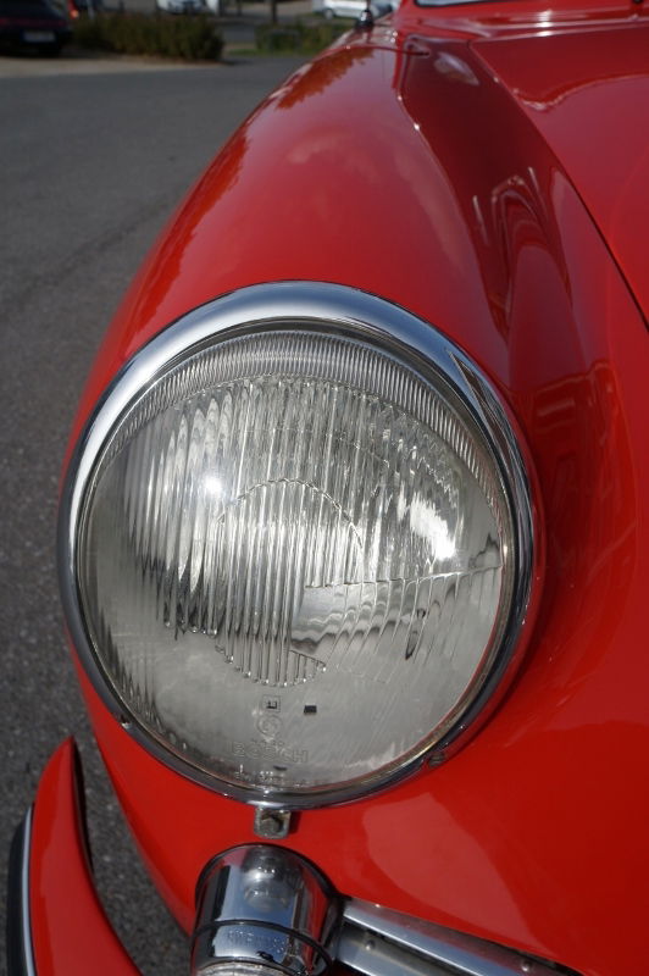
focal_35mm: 27
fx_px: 731
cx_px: 324
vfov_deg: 67.4
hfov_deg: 47.9
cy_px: 488
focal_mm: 18
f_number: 8
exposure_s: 1/1000
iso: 200
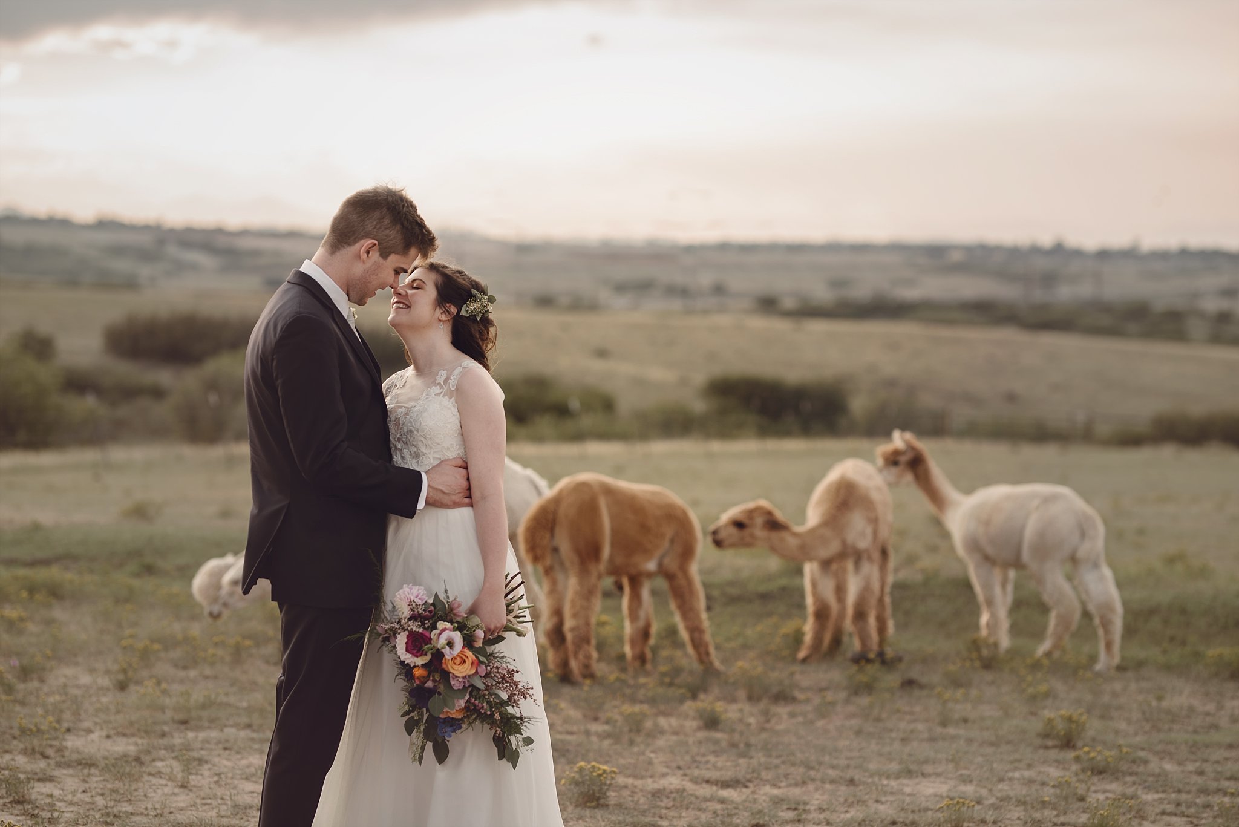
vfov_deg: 16.1
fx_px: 2926
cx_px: 620
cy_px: 414
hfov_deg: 23.9
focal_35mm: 85
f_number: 2.2
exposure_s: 1/400
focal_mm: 85
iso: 80
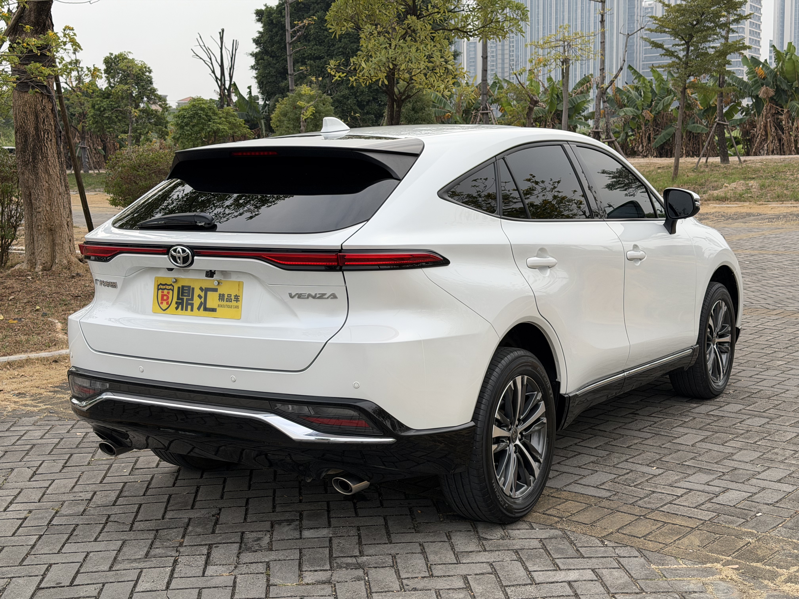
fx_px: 1108
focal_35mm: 48
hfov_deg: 39.7
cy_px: 300
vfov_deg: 30.3
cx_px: 400
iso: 64
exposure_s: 1/1484
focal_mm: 6.76
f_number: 1.78
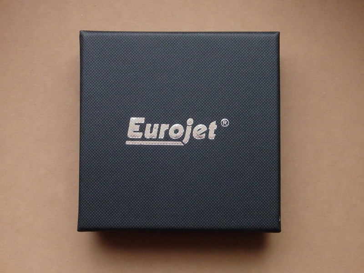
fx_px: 568
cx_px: 182
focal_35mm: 54
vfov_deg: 27.0
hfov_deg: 35.5
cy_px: 136
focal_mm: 9.8
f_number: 4.1
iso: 1000
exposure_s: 1/50
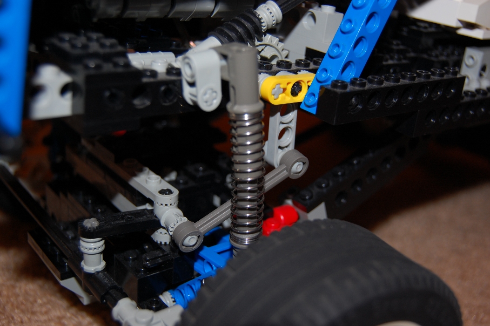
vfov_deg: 28.9
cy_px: 163
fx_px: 632
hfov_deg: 42.4
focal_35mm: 46
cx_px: 245
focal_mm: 31
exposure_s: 1/60
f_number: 4.5
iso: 200
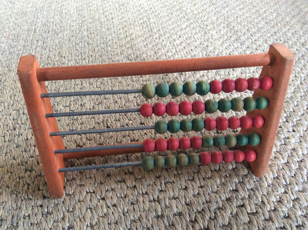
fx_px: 284
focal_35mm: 32
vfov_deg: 44.1
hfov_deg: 56.9
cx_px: 154
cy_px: 115
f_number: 2.4
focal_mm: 3.3
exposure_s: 1/17
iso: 320
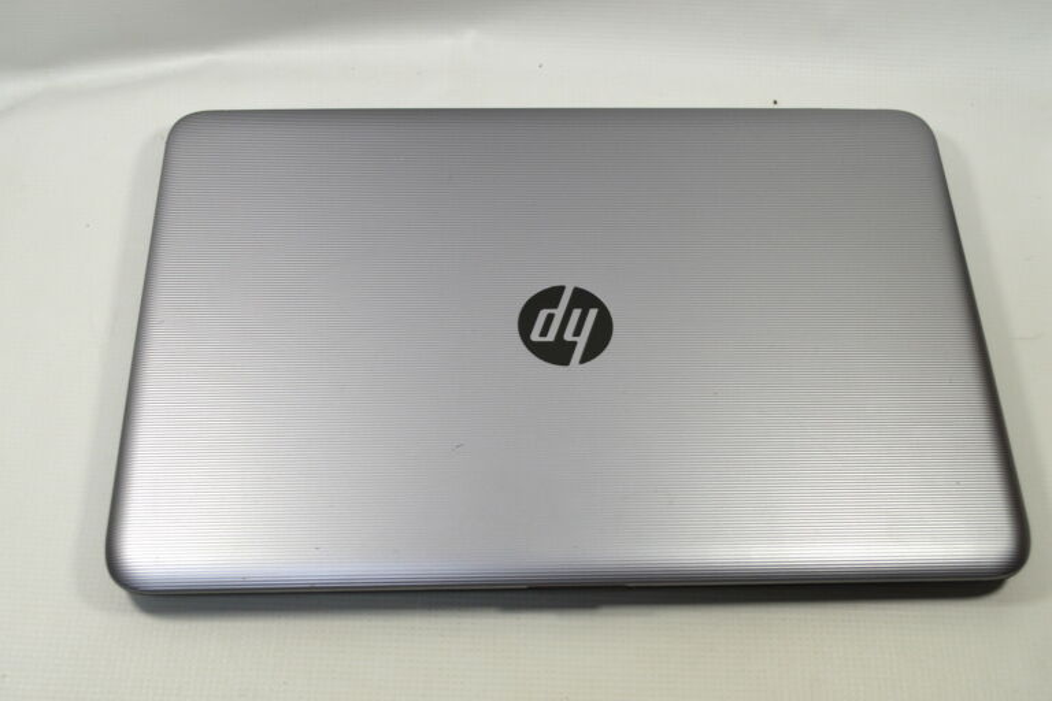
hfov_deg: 46.4
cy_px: 350
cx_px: 526
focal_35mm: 42
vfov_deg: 31.9
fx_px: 1227
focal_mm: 28
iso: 320
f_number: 5.6
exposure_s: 1/125
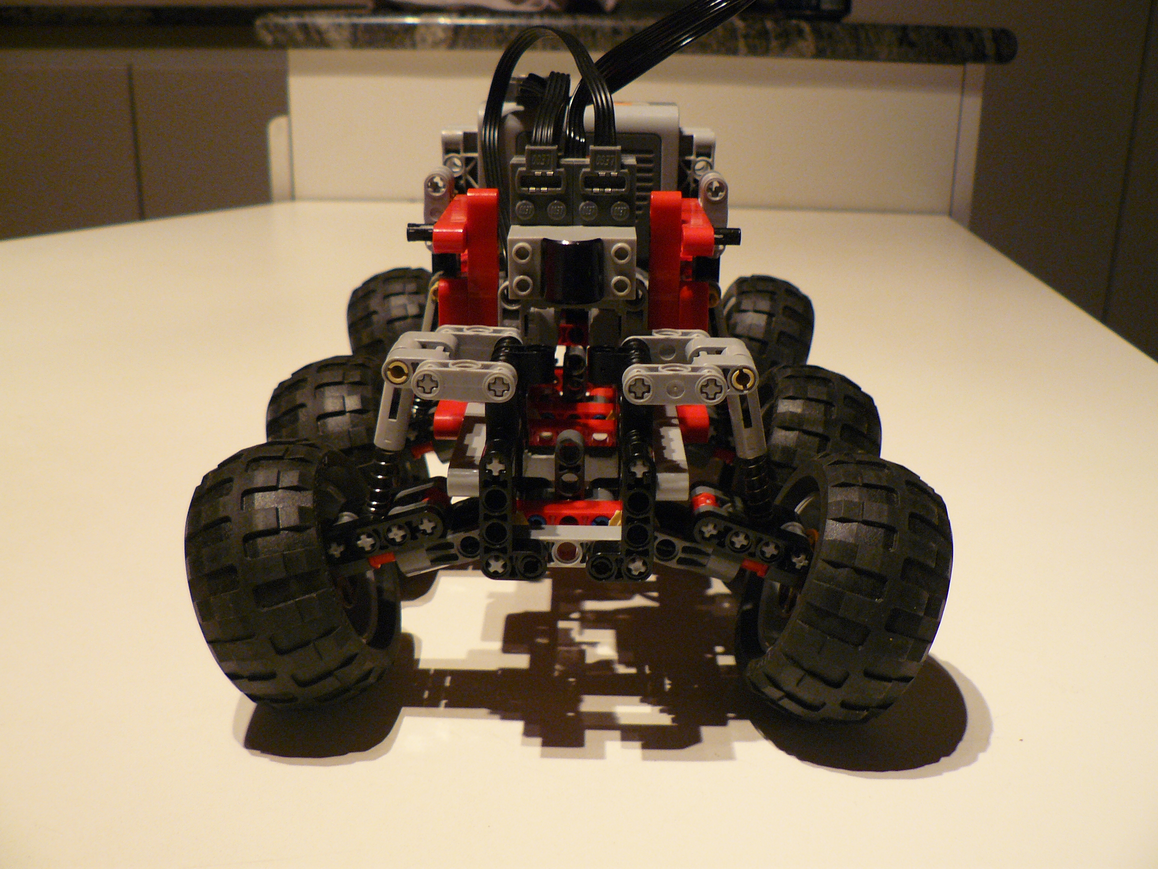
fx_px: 1204
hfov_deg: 51.4
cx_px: 579
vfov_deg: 39.7
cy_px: 434
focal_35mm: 36
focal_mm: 6
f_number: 2.8
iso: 200
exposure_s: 1/13
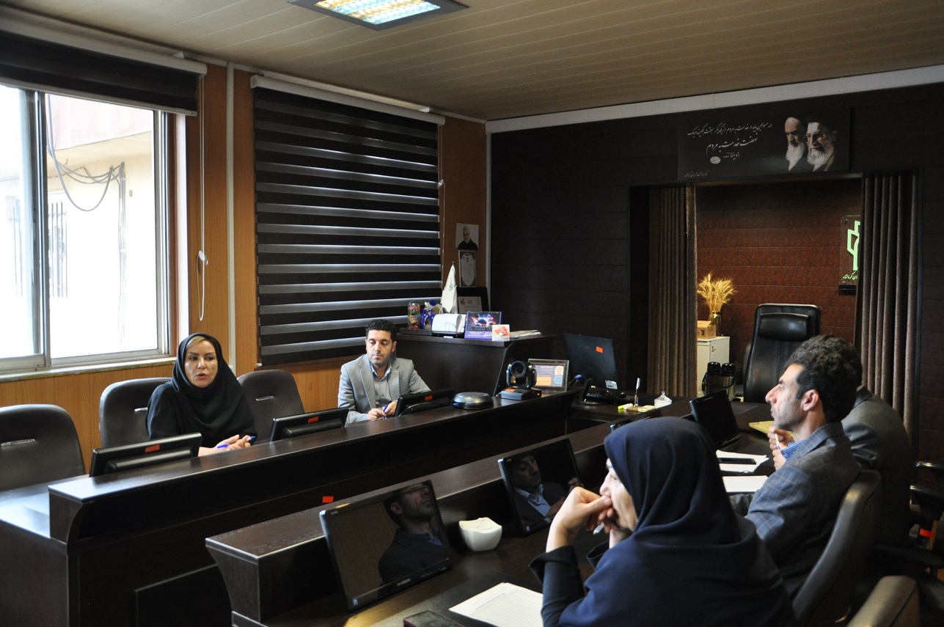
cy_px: 314
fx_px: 825
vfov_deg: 41.6
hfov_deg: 59.5
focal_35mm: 32
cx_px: 472
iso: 800
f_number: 4
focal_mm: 21
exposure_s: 1/60
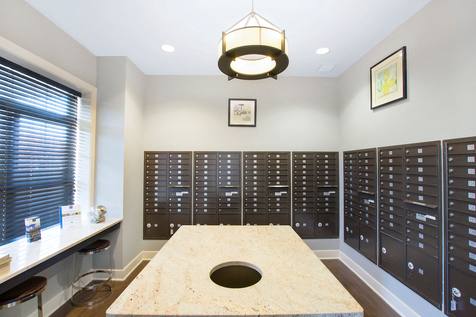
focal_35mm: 15
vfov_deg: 77.3
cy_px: 158
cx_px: 238
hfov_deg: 100.4
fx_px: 198
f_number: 8
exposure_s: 1/2.5
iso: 400
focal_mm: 10
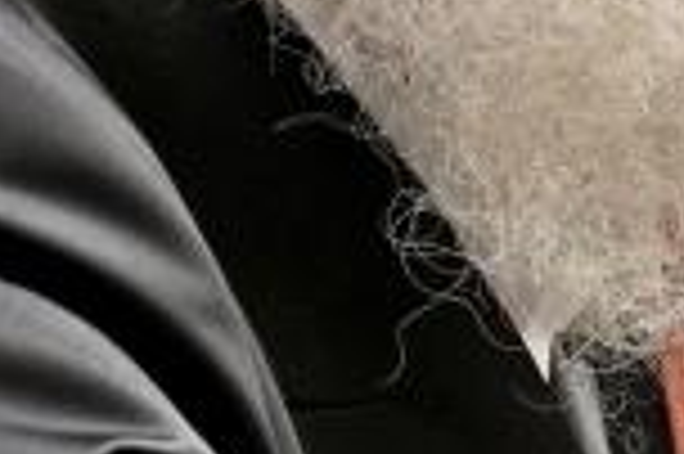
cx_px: 999
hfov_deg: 1.7
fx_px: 23060
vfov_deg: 1.1
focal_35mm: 1215
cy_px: -584
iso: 640
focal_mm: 120
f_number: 4
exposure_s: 1/250
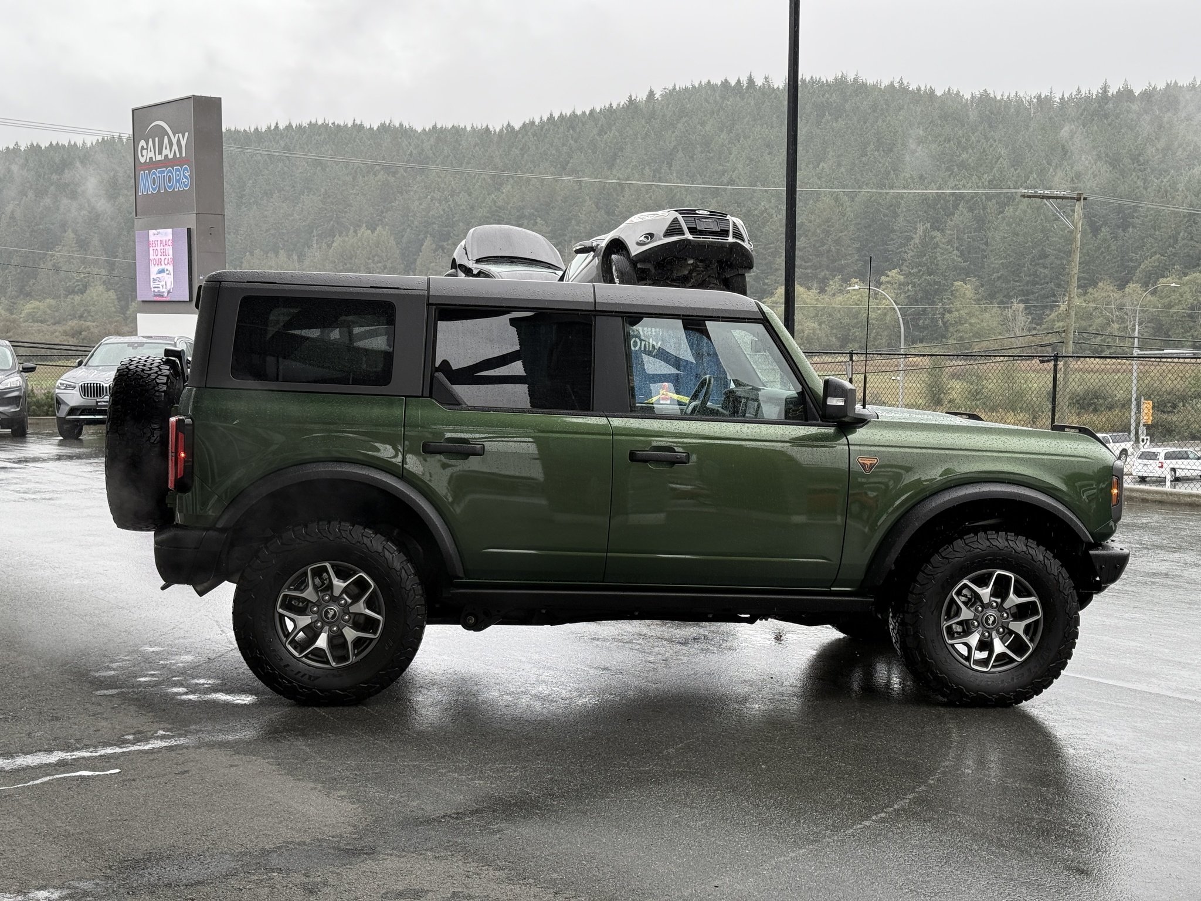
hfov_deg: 39.7
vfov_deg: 30.3
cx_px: 600
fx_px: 1665
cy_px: 450
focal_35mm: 48
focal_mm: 6.76
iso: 64
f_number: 1.78
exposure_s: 1/469
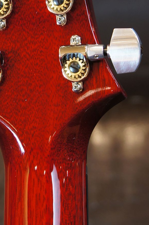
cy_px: 45
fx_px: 1200
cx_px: 37
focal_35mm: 193
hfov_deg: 7.1
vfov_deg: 10.6
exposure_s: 1/3
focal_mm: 50
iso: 100
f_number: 5.6
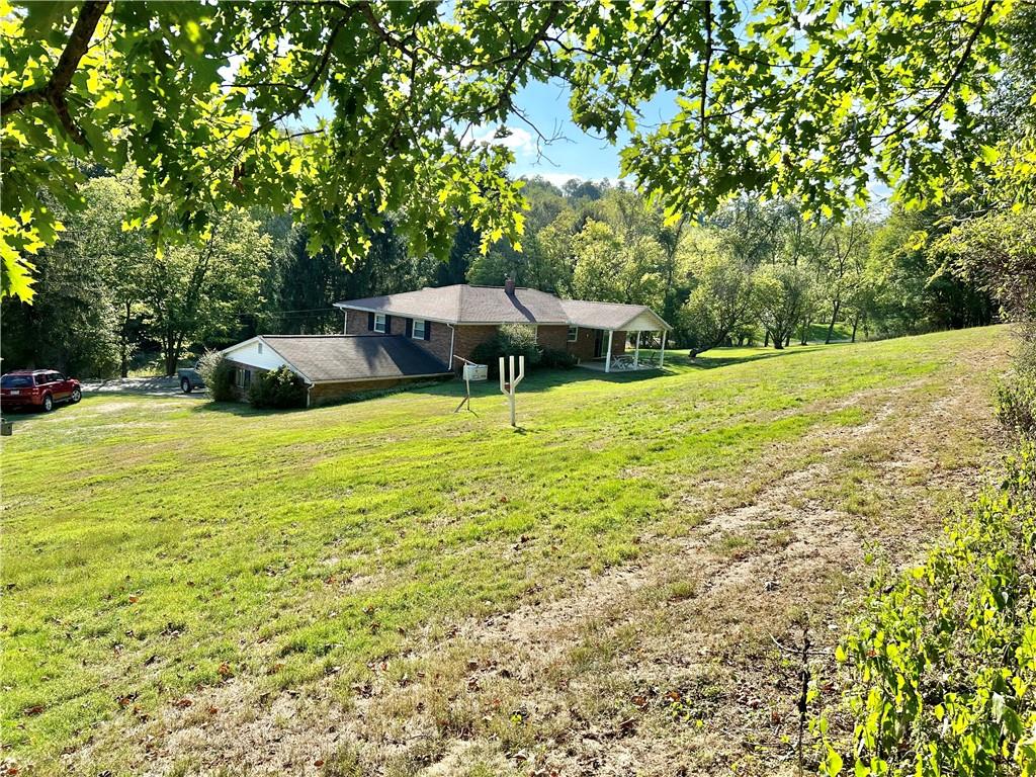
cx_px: 518
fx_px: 778
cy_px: 388
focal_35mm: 26
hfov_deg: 67.3
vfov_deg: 53.1
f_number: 1.5
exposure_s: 1/1698
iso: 50
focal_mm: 5.7
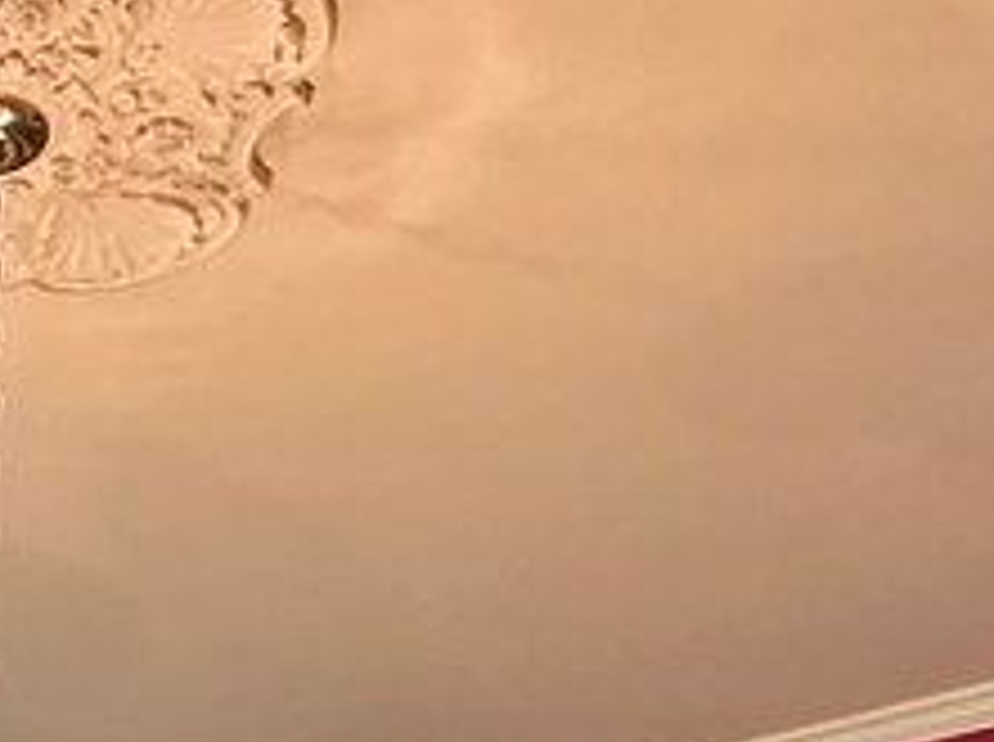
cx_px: -272
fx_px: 2752
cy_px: 1815
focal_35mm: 96
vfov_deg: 12.1
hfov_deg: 19.1
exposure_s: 1/120
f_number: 2.2
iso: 320
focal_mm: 2.22
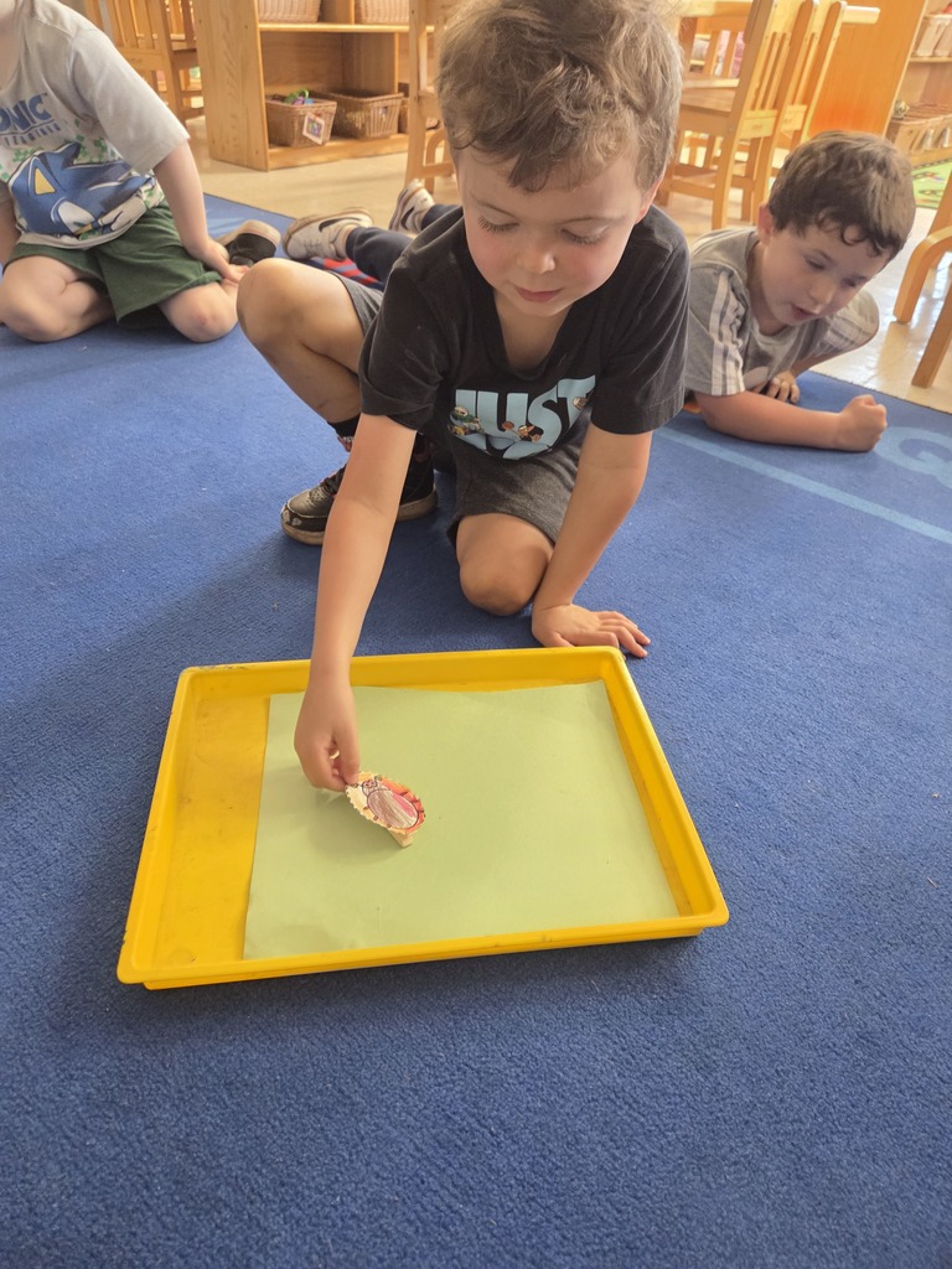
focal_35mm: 23
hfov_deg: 58.9
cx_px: 476
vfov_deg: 73.9
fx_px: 843
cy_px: 634
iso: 800
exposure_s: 1/120
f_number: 1.8
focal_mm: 5.4
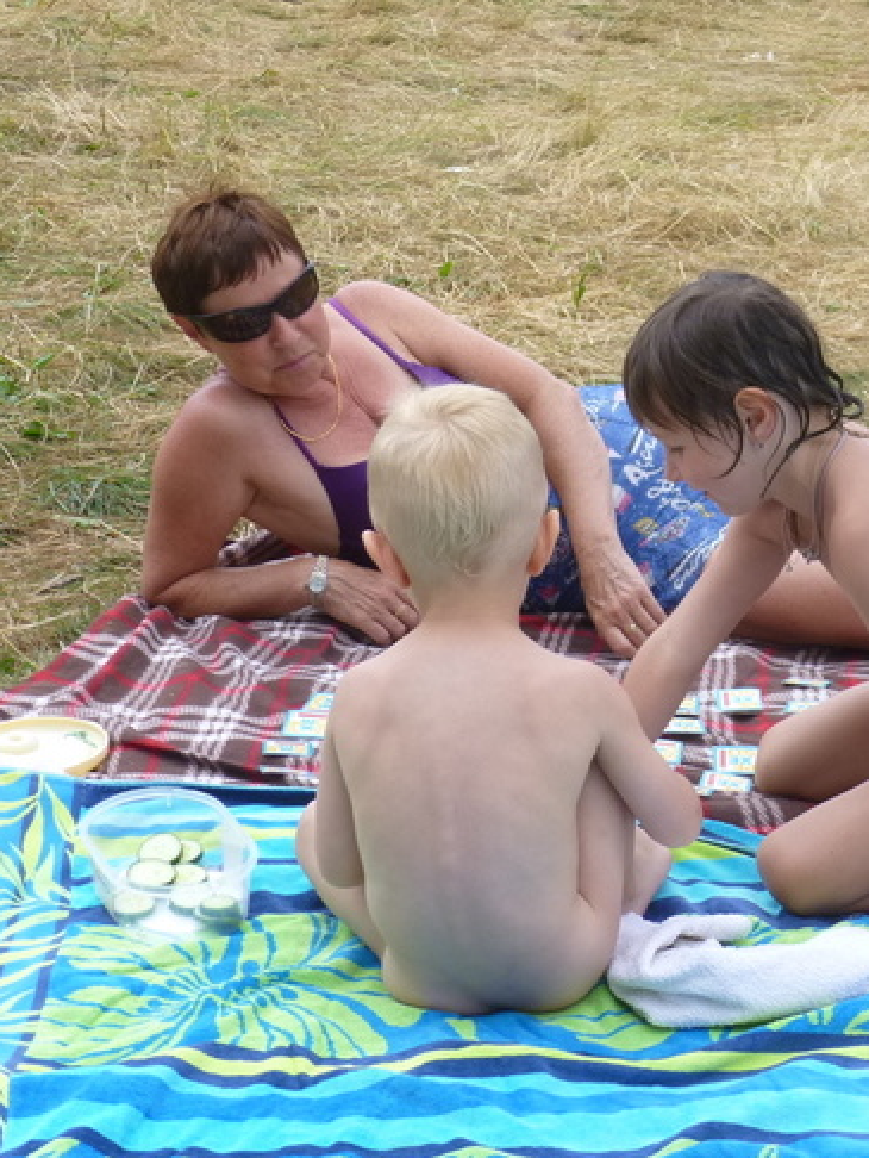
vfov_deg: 26.3
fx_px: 2475
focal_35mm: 74
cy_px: 460
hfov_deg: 19.7
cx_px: 700
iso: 100
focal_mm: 8
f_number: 3.9
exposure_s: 1/200
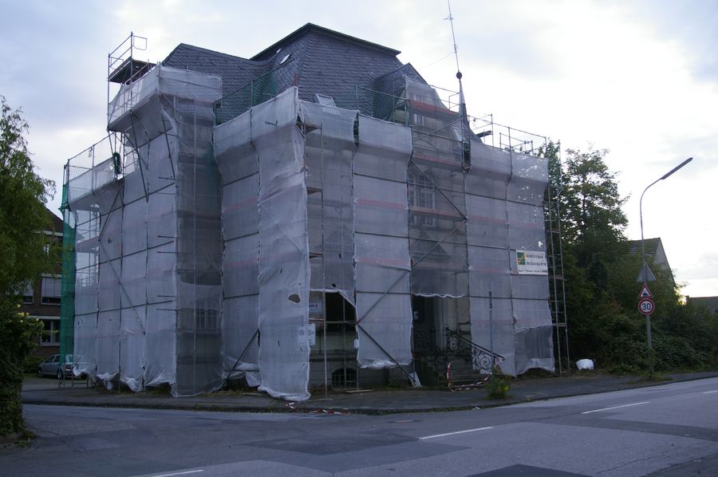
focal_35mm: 36
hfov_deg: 53.2
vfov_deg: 36.8
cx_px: 359
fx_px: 717
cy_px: 238
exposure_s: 1/50
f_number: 5.6
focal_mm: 24
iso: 200
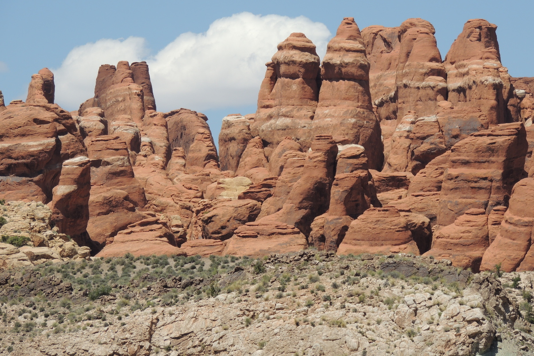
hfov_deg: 6.8
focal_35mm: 303
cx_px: 278
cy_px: 157
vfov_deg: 4.5
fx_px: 4495
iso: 100
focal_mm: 49
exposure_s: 1/800
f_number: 4.7
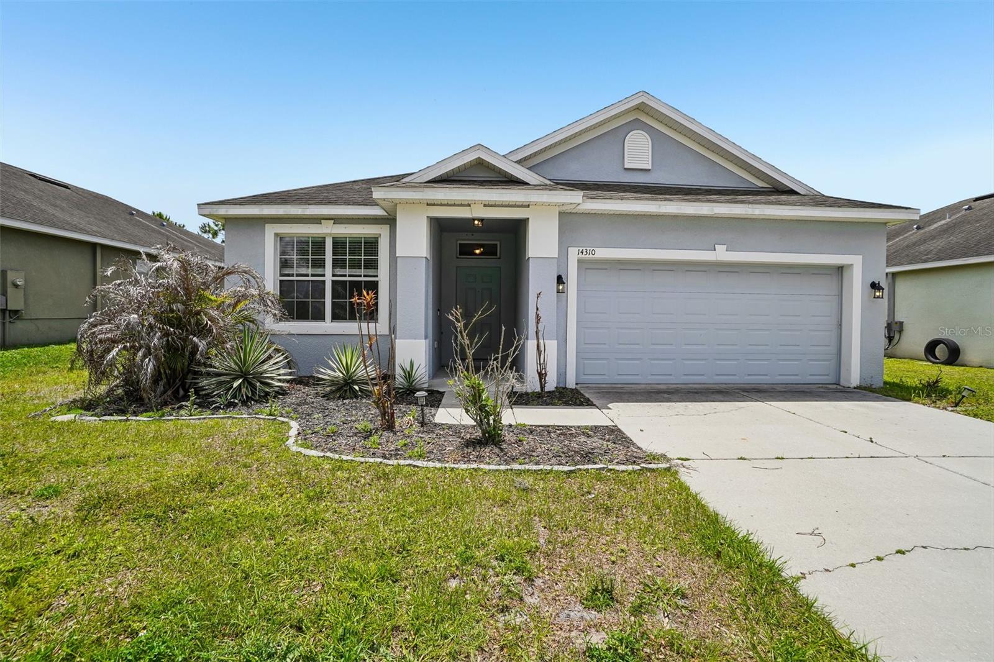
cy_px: 331
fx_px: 414
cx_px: 497
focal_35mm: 15
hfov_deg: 100.4
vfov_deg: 77.3
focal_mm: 10
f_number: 8
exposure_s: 1/250
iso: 100
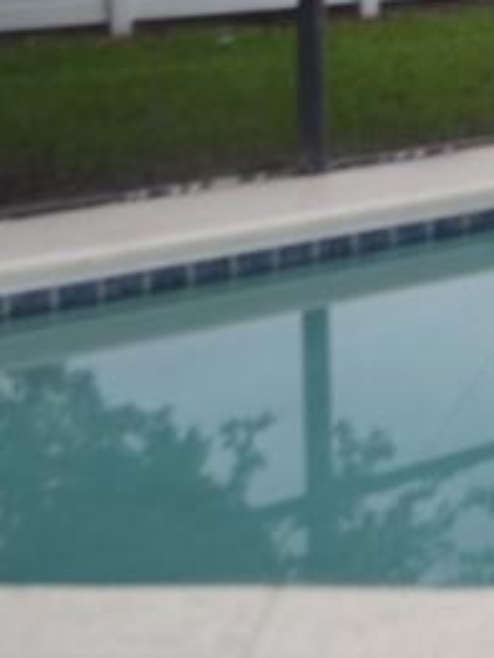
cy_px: -8
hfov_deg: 12.0
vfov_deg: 17.7
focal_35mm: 108
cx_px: 1021
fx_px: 2053
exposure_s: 1/100
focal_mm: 18
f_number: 3.5
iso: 200
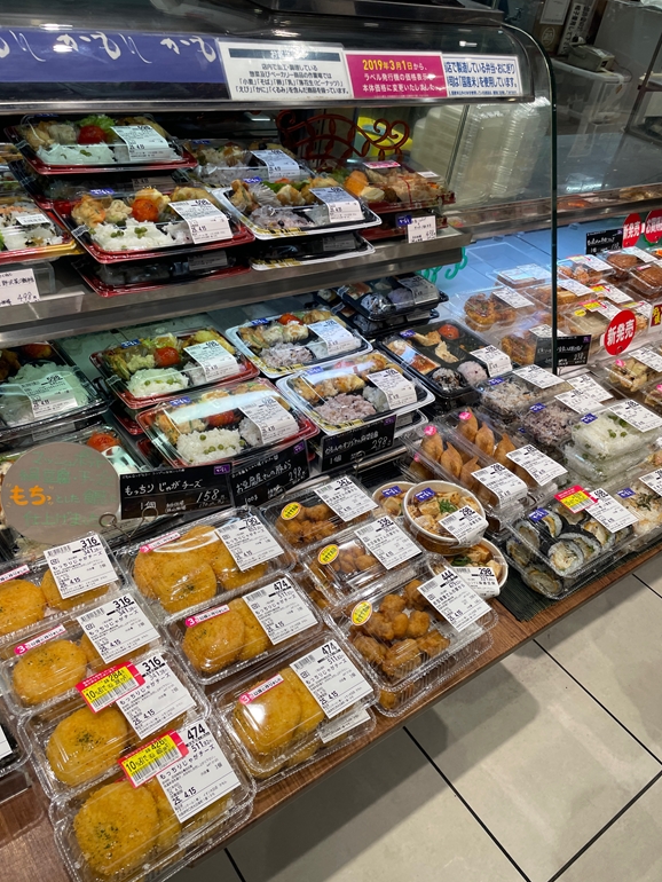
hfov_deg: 51.4
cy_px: 444
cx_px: 334
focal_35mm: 27
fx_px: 688
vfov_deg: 65.3
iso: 32
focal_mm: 4.2
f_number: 1.6
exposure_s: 1/186
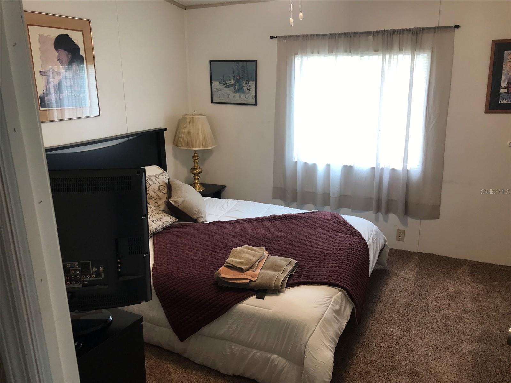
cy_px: 192
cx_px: 256
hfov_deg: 63.4
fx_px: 413
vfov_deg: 49.7
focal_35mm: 28
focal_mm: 3.99
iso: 25
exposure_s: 1/40
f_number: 1.8
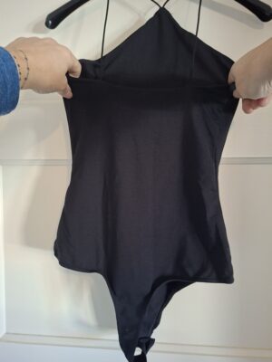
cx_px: 136
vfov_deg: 73.9
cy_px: 181
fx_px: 241
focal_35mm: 23
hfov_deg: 58.9
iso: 400
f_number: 1.8
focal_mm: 5.54
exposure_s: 1/24
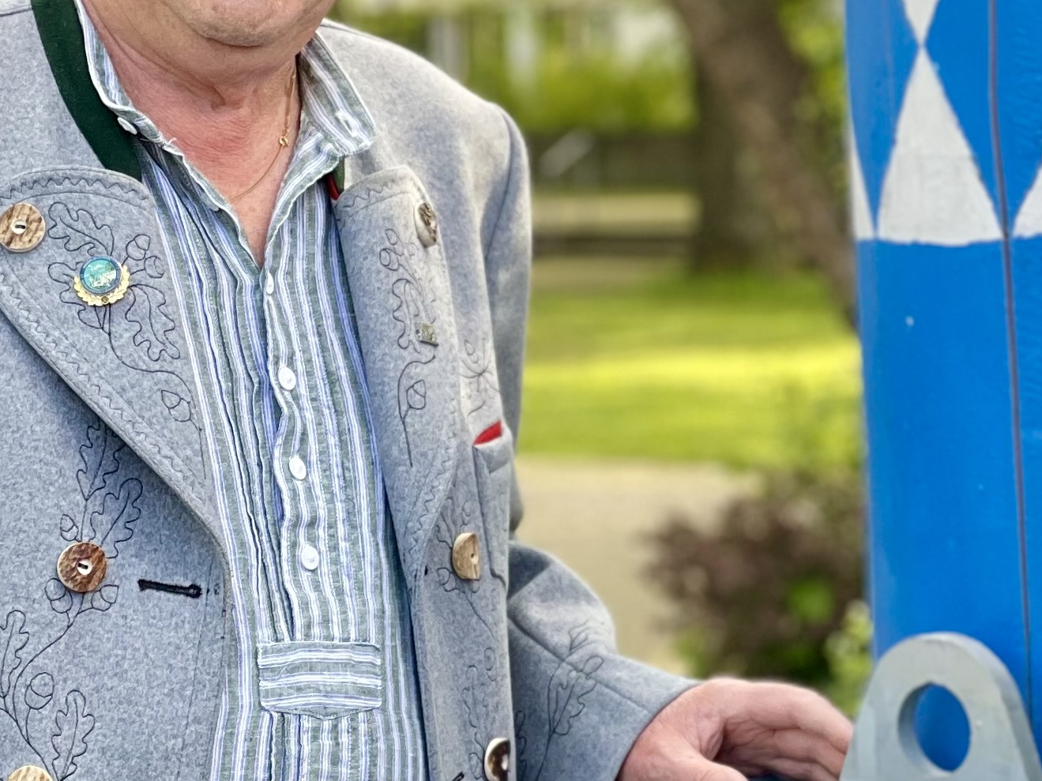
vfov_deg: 9.3
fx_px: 4786
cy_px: 306
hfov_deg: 12.3
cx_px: 952
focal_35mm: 159
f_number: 2
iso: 32
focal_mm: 6
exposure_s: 1/122
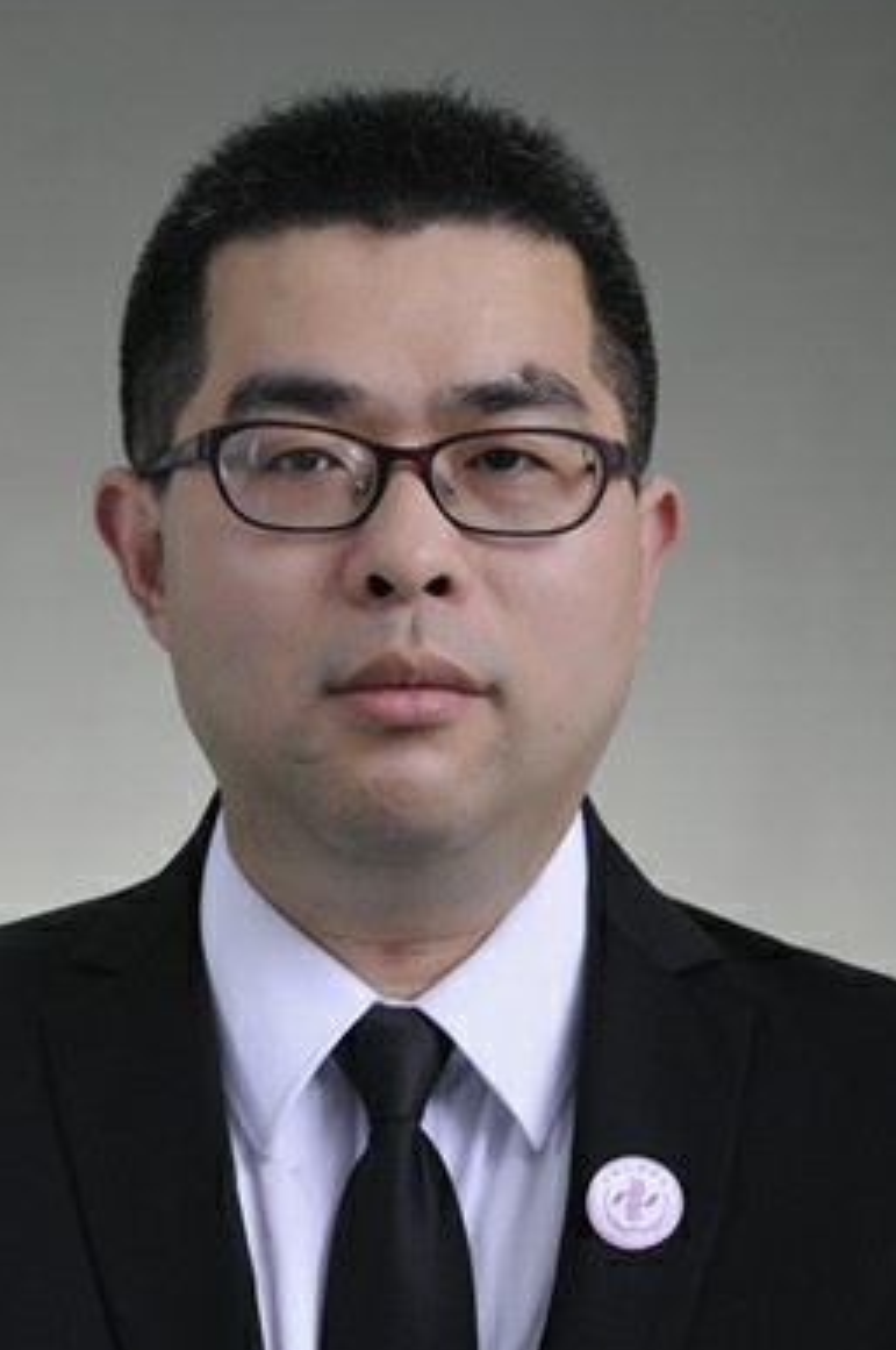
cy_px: 741
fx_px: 5562
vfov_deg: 13.8
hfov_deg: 9.2
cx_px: 404
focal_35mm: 149
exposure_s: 1/125
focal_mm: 85
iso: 160
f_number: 5.6
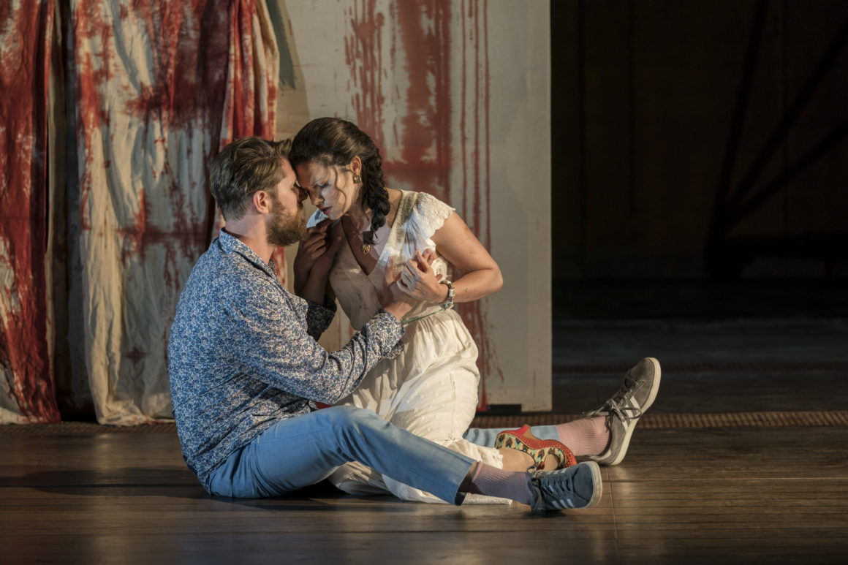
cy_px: 282
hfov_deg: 13.9
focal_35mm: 148
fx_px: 3485
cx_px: 424
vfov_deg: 9.3
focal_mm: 148
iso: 250
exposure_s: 1/160
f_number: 4
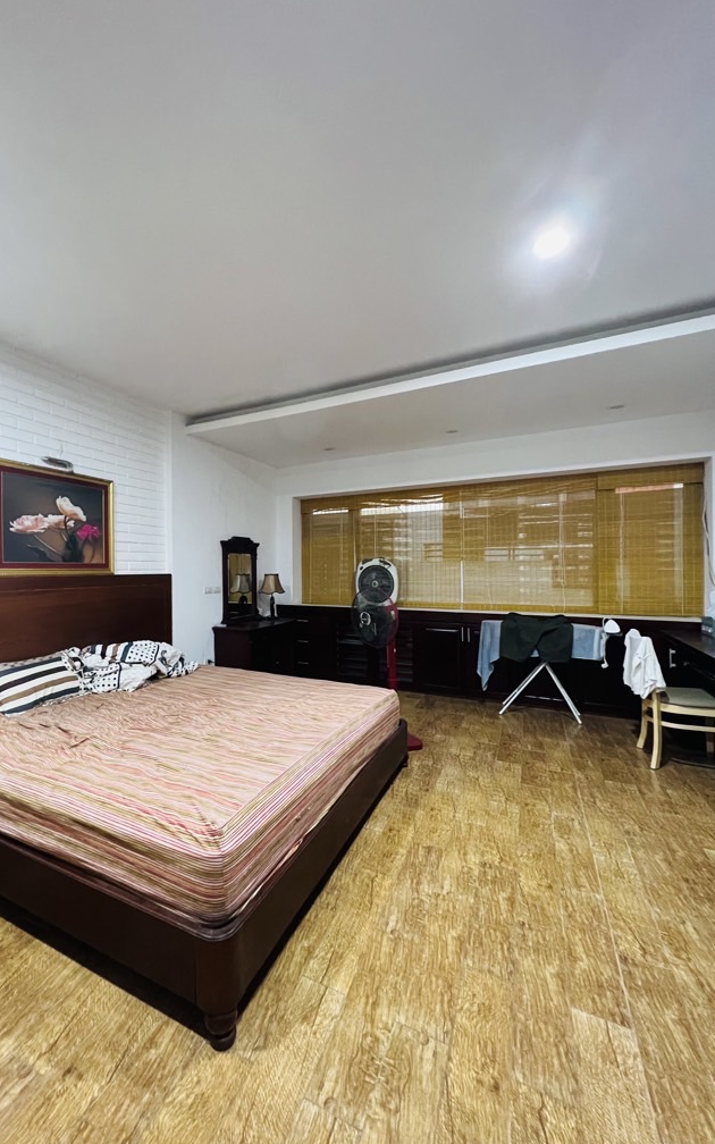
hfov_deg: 77.7
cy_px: 569
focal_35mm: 14
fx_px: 436
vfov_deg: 105.3
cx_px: 283
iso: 500
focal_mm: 1.57
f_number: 1.8
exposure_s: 1/50
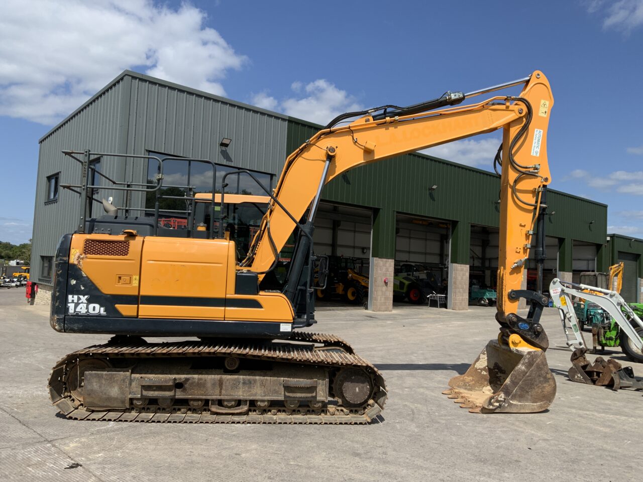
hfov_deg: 61.7
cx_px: 322
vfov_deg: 48.2
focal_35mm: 29
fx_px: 539
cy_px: 241
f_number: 1.8
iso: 16
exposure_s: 1/2427
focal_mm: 3
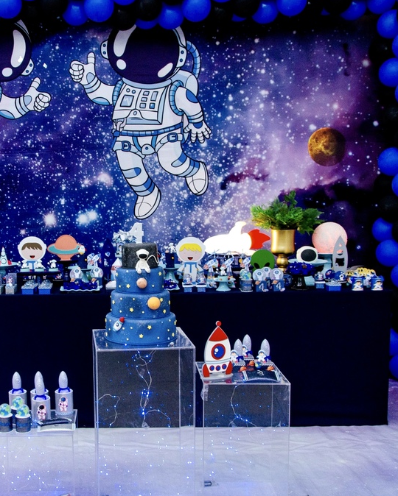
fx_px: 662
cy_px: 255
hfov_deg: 33.0
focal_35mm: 45
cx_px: 116
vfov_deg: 41.1
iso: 500
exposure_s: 1/160
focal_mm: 18
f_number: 3.5
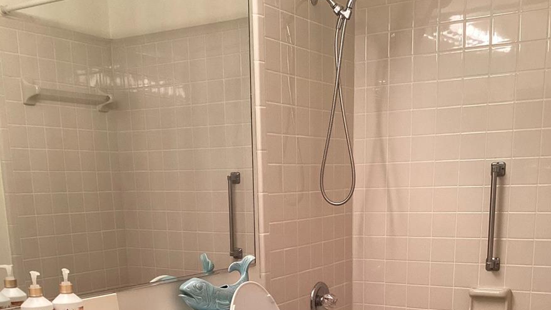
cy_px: 343
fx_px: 672
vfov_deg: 24.2
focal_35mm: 46
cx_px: 277
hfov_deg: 44.6
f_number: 2.4
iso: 100
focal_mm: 3.3
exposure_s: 1/60
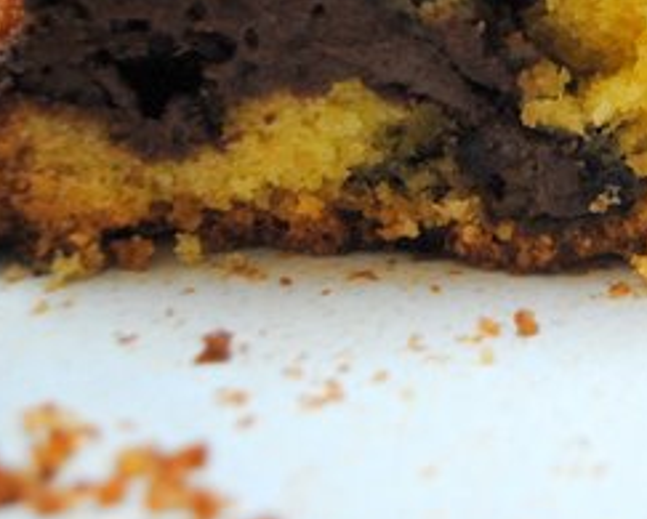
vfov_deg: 17.0
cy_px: 15
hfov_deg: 20.5
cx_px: 706
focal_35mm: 89
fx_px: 1706
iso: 720
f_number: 4
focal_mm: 24
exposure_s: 1/30
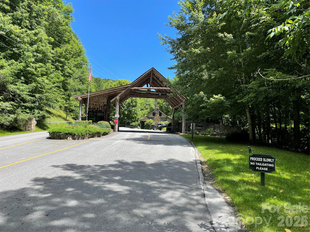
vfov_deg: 53.1
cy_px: 116
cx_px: 155
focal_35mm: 26
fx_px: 233
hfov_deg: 67.3
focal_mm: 4.2
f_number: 1.6
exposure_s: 1/1276
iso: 32
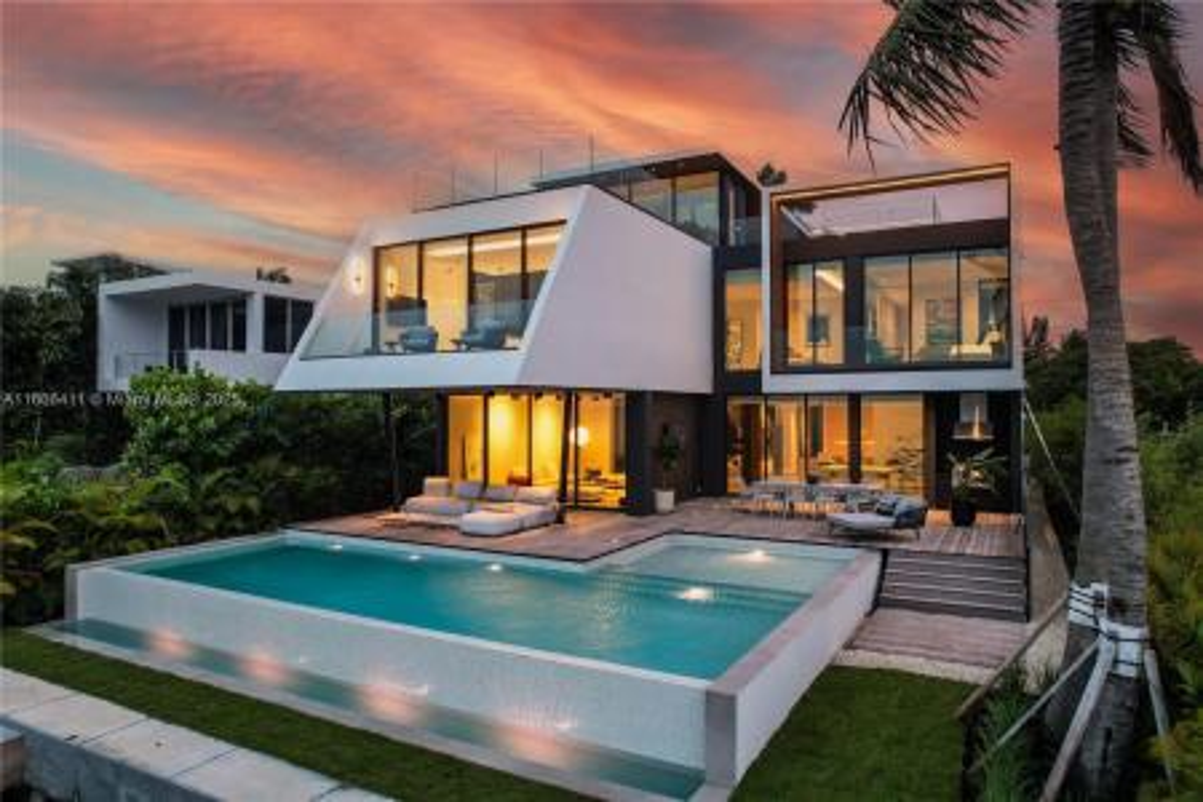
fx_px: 735
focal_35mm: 22
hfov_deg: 78.6
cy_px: 401
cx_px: 602
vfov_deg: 57.2
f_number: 2.8
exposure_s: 1/15
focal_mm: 8.38
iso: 100
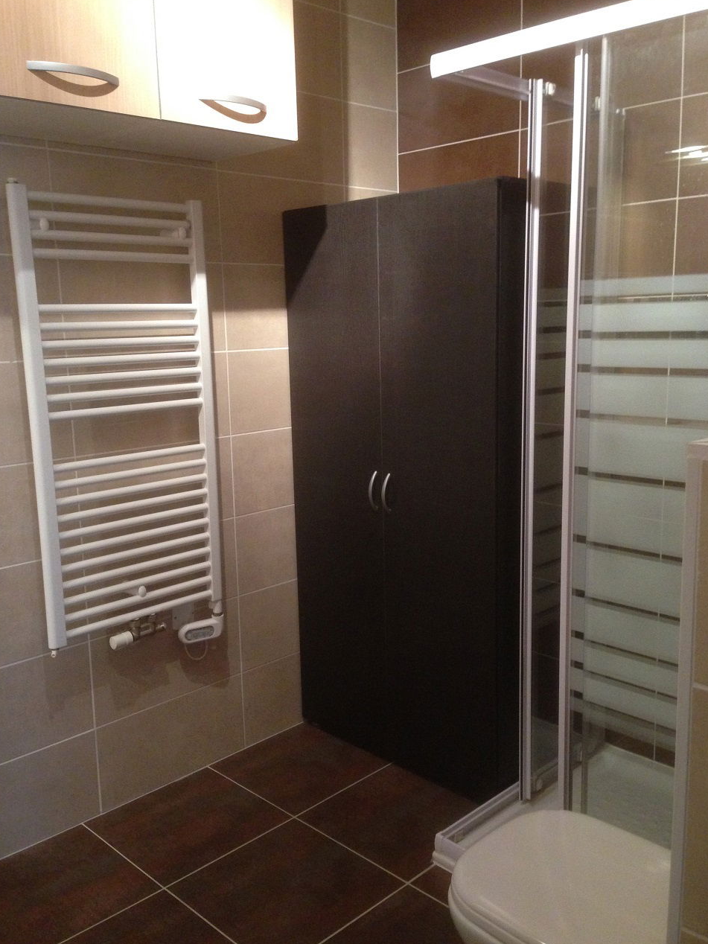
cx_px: 354
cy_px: 475
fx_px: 927
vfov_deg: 54.0
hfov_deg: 41.8
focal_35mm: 34
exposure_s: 1/20
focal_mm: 4.12
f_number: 2.4
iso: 320
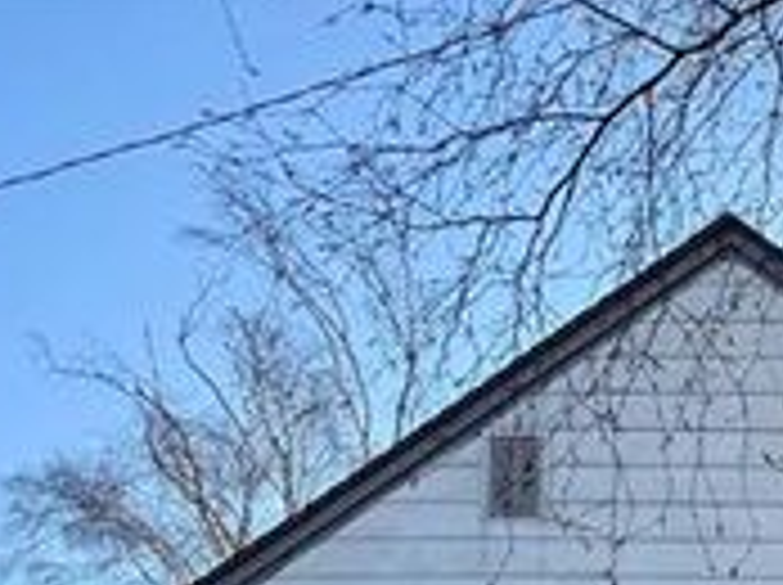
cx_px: 1062
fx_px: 1559
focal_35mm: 69
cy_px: 821
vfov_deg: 19.2
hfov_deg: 24.1
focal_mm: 6.76
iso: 80
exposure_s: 1/2299
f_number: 1.78
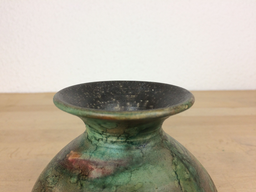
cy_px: 96
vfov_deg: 48.2
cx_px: 128
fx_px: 214
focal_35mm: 29
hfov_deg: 61.7
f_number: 2.2
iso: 64
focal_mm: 4.15
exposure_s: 1/100
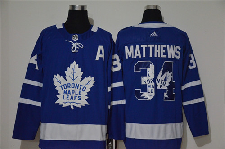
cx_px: 112
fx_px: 468
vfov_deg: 18.1
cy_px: 74
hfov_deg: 27.0
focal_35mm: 75
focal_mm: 50
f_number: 4.8
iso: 4000
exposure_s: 1/30
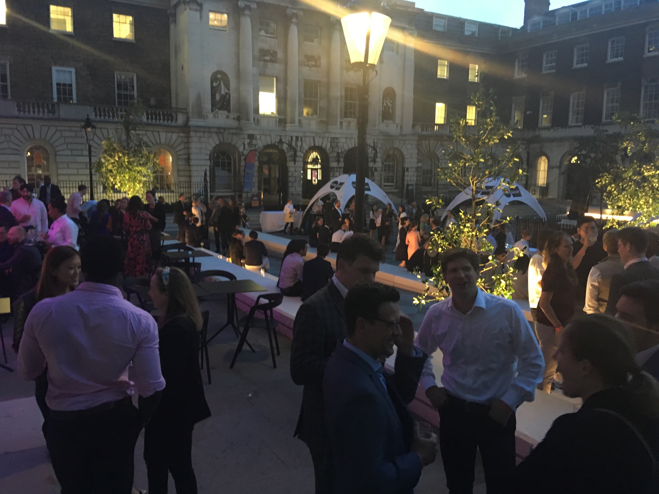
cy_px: 247
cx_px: 330
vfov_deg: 48.2
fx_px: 552
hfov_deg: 61.7
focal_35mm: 29
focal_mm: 4.15
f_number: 2.2
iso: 400
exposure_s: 1/17
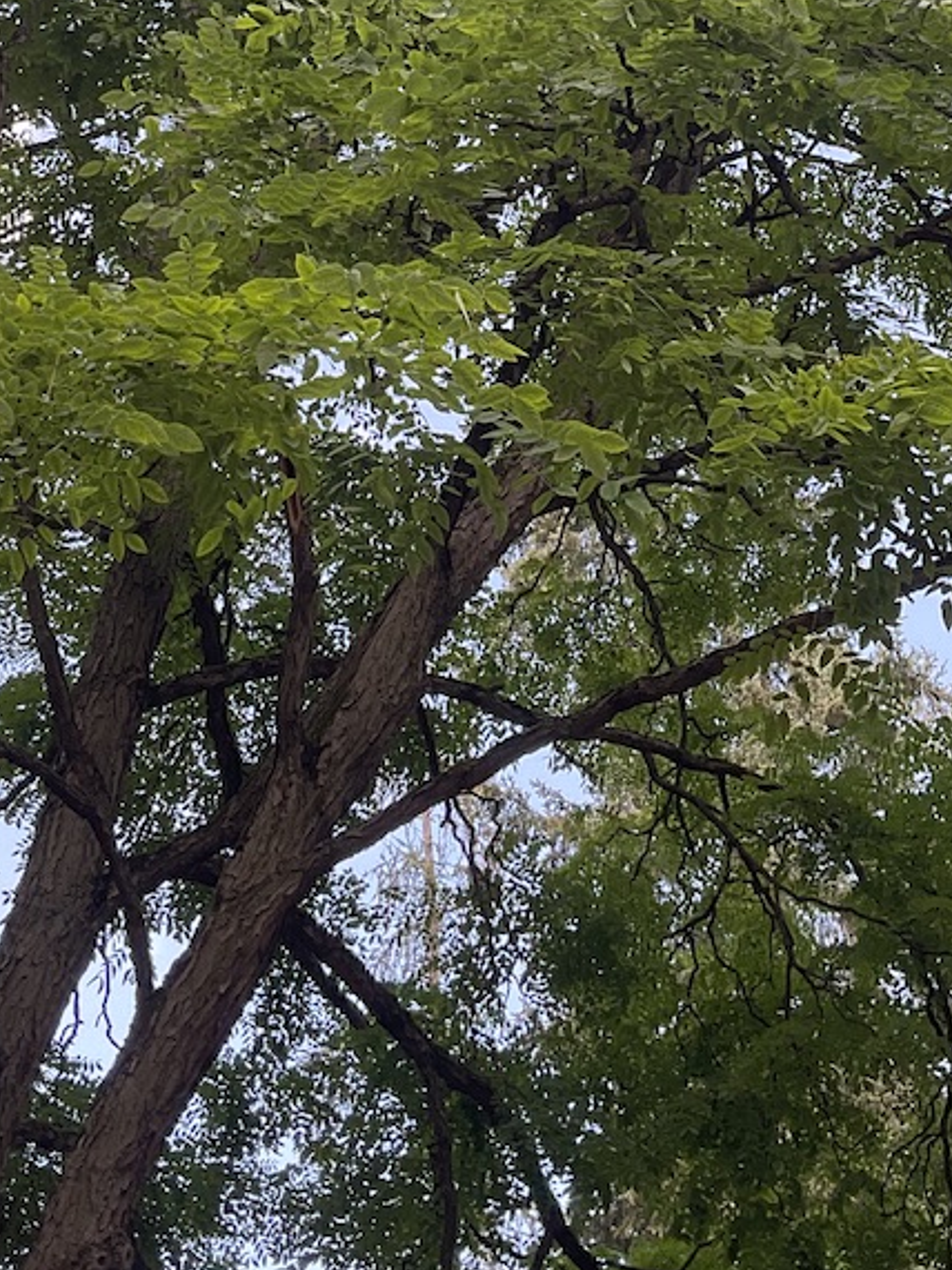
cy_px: 113
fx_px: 2384
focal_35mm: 65
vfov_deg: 28.6
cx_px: 509
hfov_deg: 22.6
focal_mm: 3
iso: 20
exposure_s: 1/122
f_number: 1.8
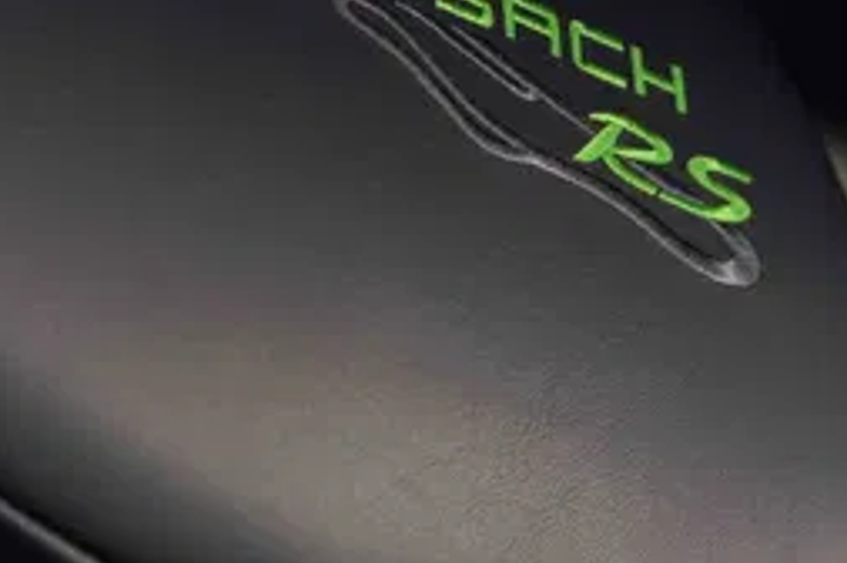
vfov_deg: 8.8
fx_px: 3619
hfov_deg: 13.2
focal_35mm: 154
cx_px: 783
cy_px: 685
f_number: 2.8
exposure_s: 1/30
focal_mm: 38
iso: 200
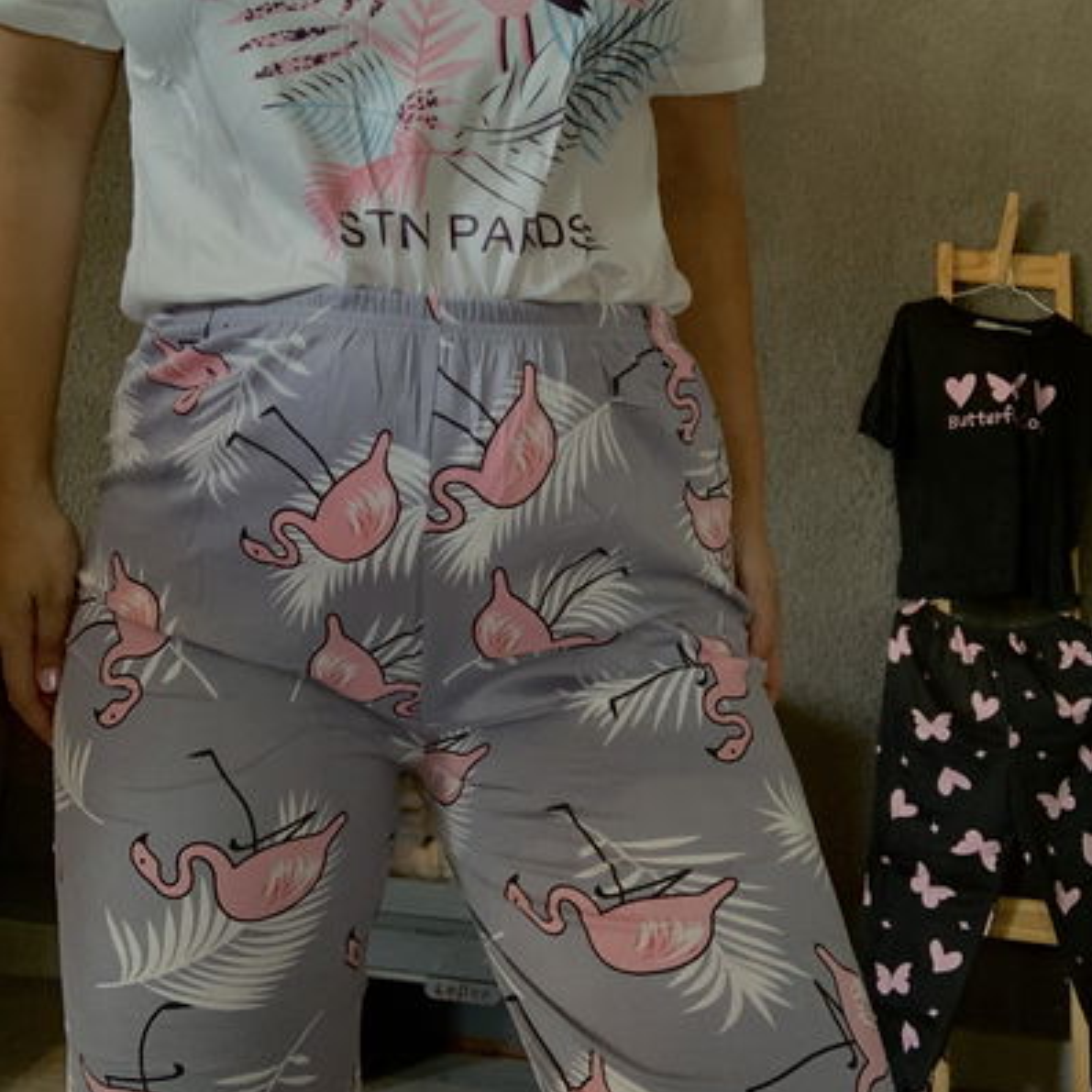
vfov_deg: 43.6
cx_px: 547
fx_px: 1356
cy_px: 422
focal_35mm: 38
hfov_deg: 43.9
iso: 320
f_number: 2.2
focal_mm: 2.87
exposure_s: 1/56
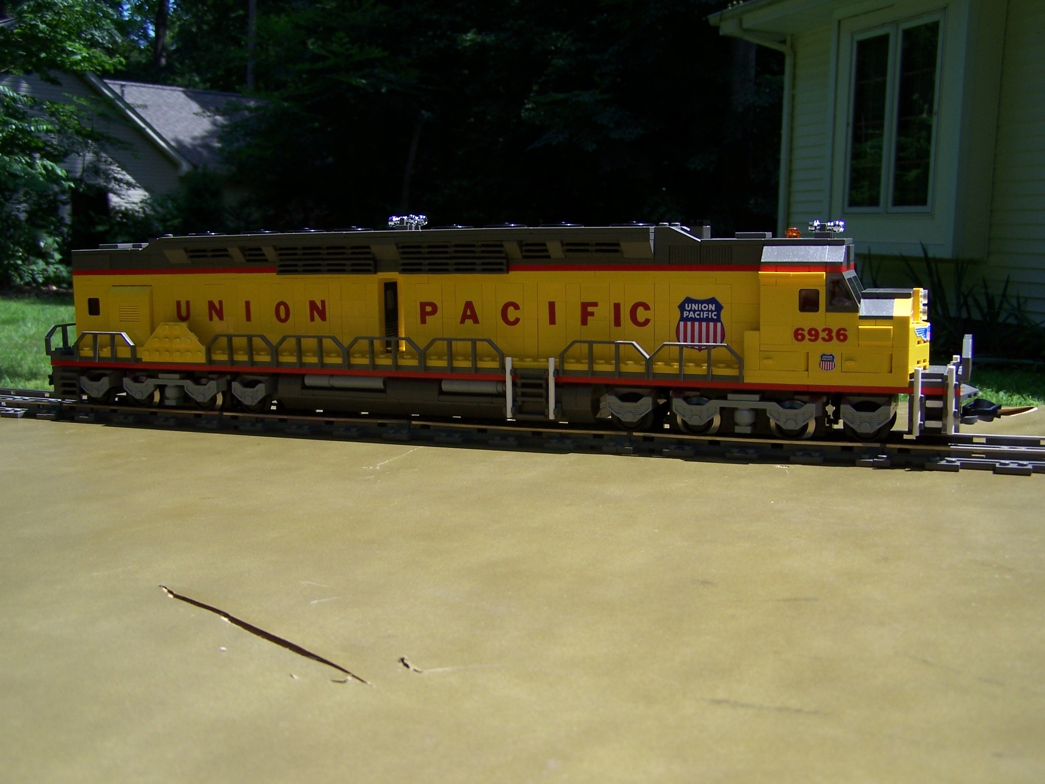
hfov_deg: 49.0
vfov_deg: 37.7
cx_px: 522
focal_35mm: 38
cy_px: 392
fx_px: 1147
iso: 80
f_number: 2.8
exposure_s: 1/1000
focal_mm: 6.3
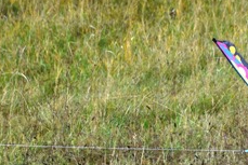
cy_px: 156
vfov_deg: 1.5
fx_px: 6466
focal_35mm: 938
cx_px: 125
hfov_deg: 2.2
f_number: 5.6
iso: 220
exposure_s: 1/500
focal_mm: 140
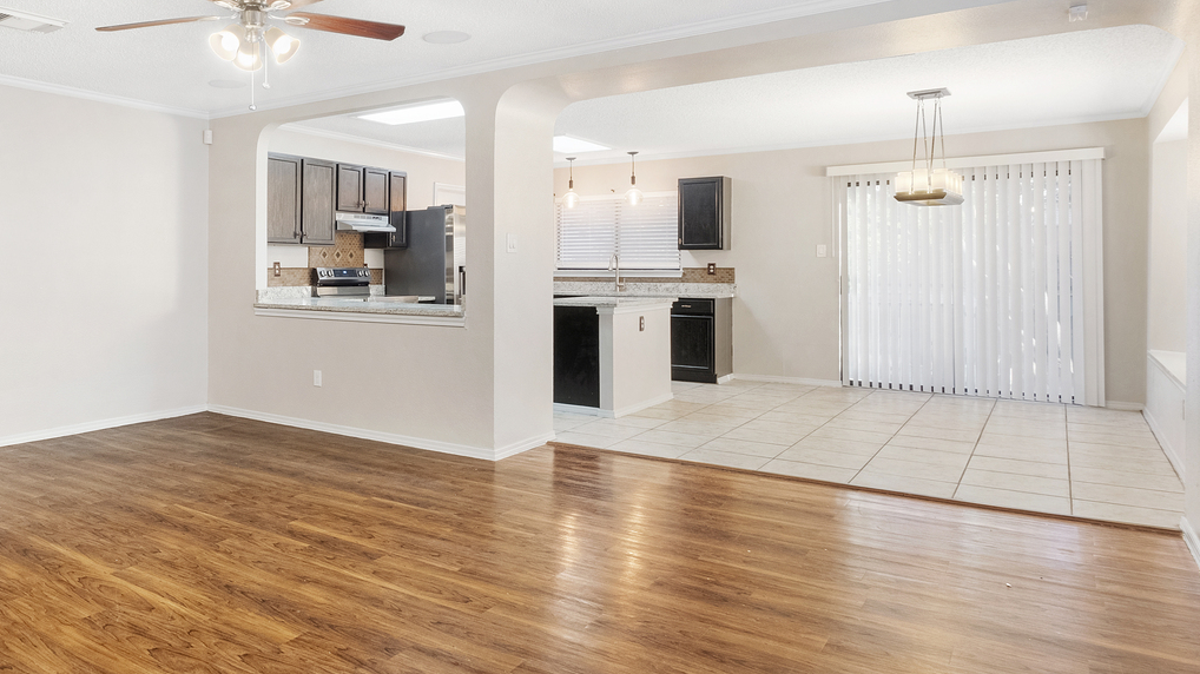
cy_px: 243
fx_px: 795
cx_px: 358
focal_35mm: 25
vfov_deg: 45.5
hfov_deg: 70.9
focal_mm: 10
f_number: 10
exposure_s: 10
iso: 400
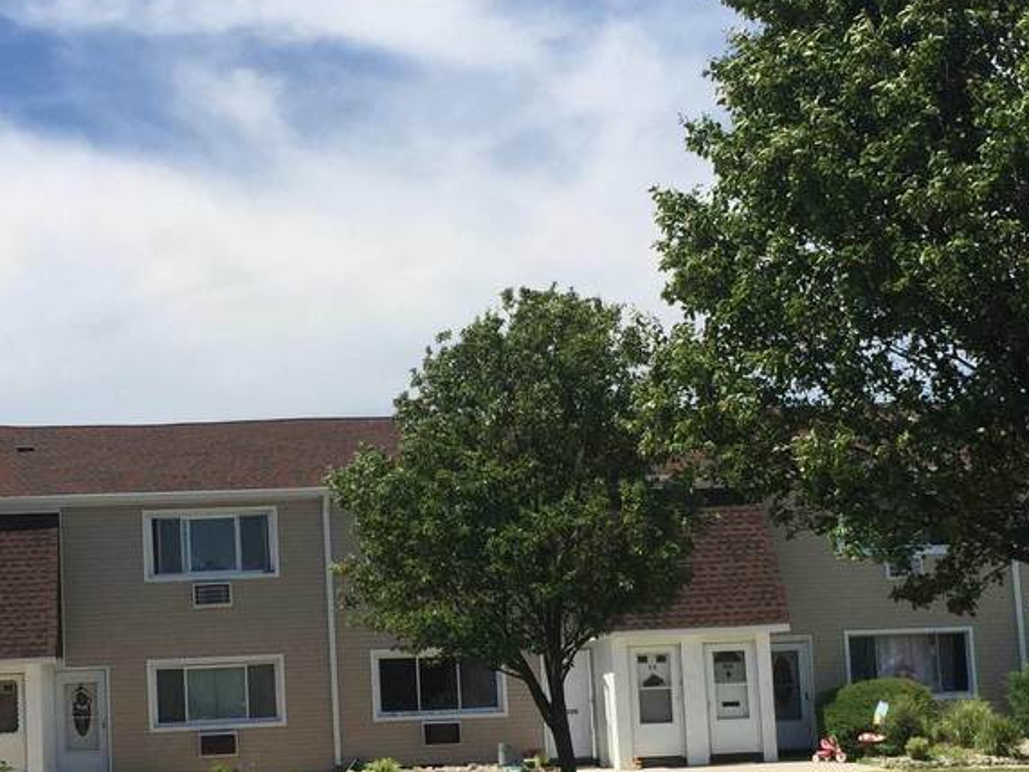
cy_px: 556
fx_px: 1932
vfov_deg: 22.4
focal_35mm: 65
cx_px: 433
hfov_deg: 29.8
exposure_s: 1/3049
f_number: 2.2
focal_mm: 4.15
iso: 32
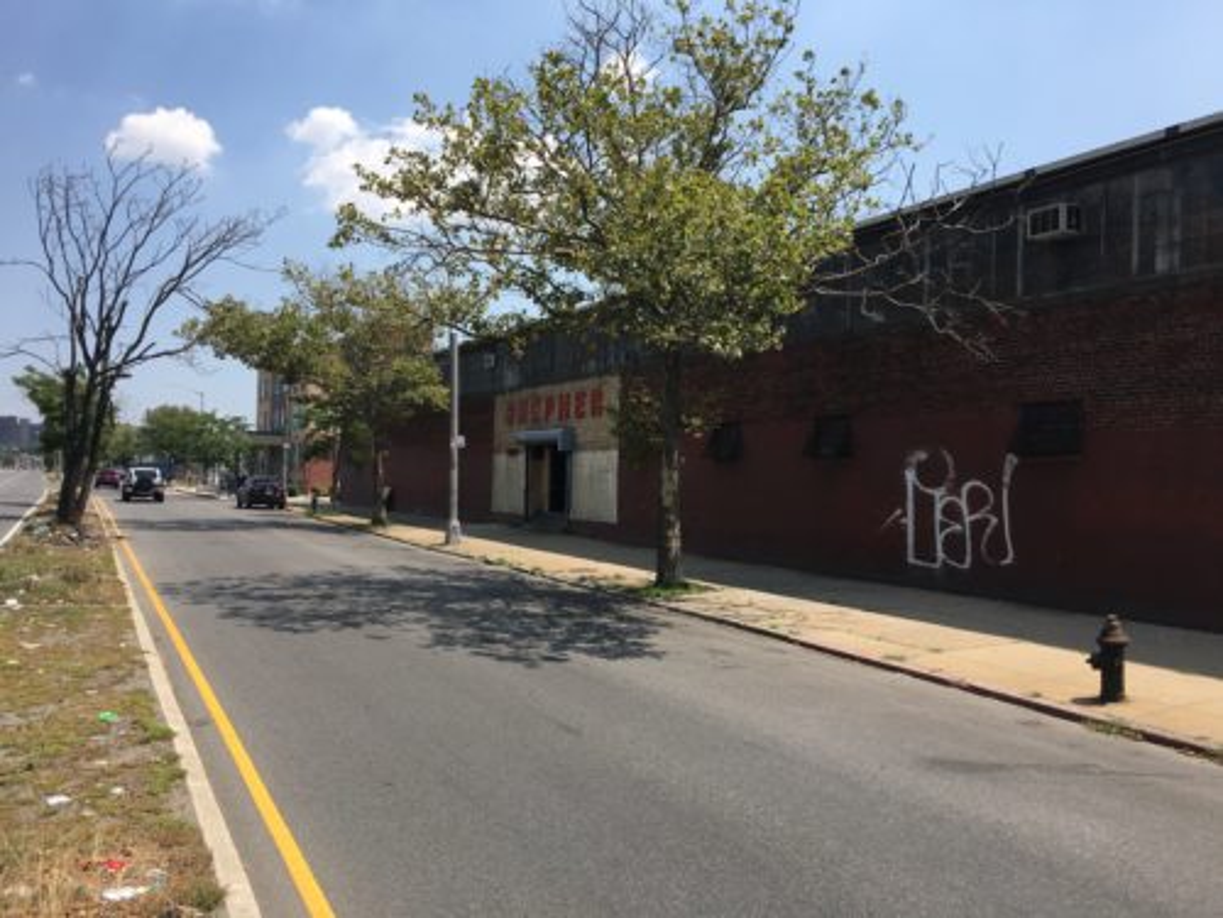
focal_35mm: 29
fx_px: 1025
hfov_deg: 61.7
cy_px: 459
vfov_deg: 48.2
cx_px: 612
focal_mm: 4.15
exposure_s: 1/1425
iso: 25
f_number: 2.2
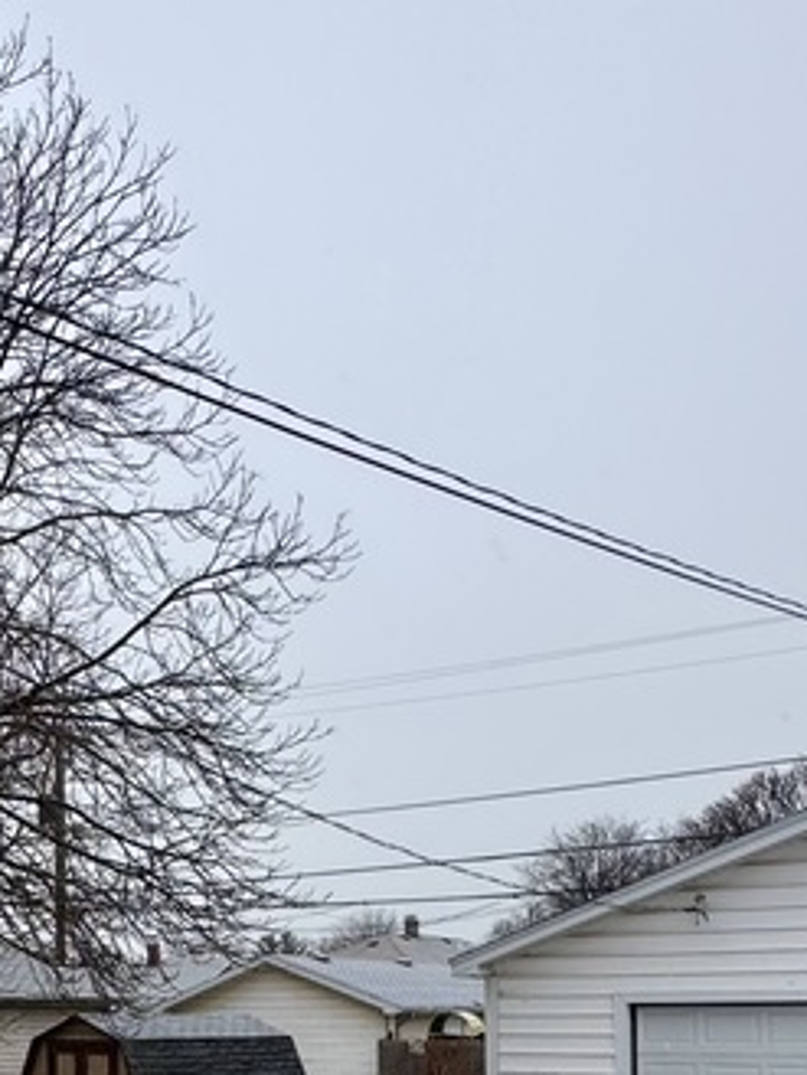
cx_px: 62
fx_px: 1429
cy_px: 970
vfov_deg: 38.4
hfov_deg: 30.0
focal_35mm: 46
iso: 40
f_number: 2.2
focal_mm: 2.22
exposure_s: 1/430
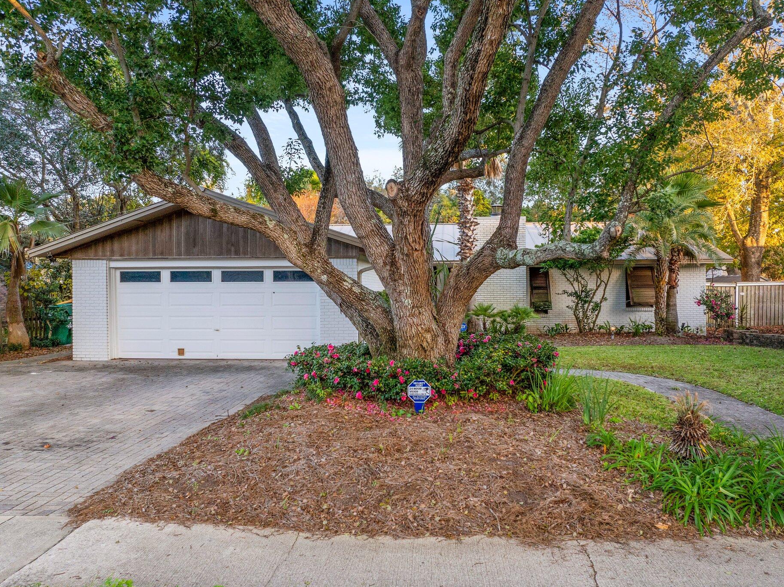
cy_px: 290
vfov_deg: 51.3
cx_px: 420
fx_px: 611
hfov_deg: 65.3
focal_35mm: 27
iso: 260
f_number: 2.8
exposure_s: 1/160
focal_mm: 12.29
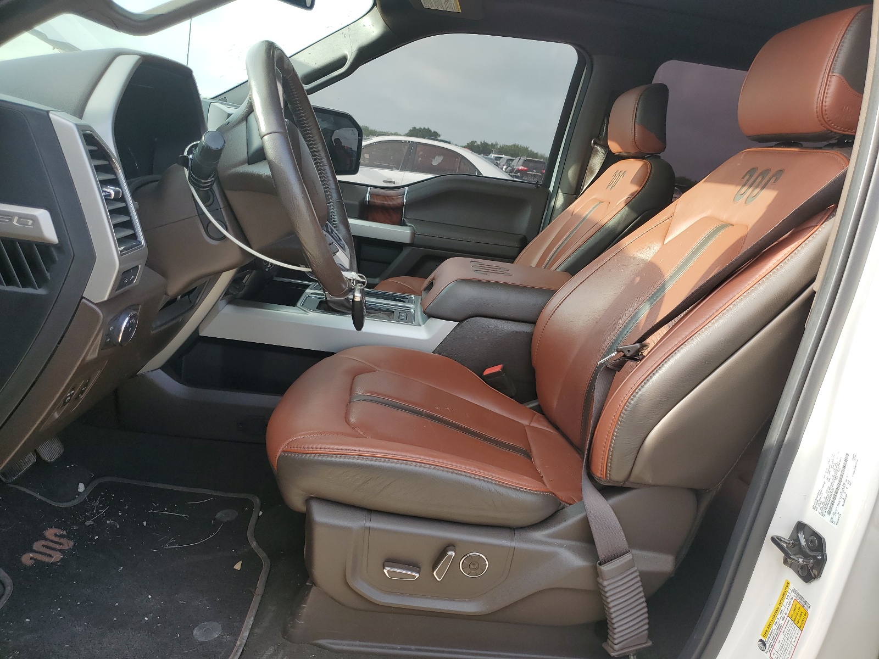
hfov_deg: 67.3
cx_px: 440
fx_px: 660
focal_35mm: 26
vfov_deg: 53.1
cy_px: 330
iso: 50
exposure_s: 1/370
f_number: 1.5
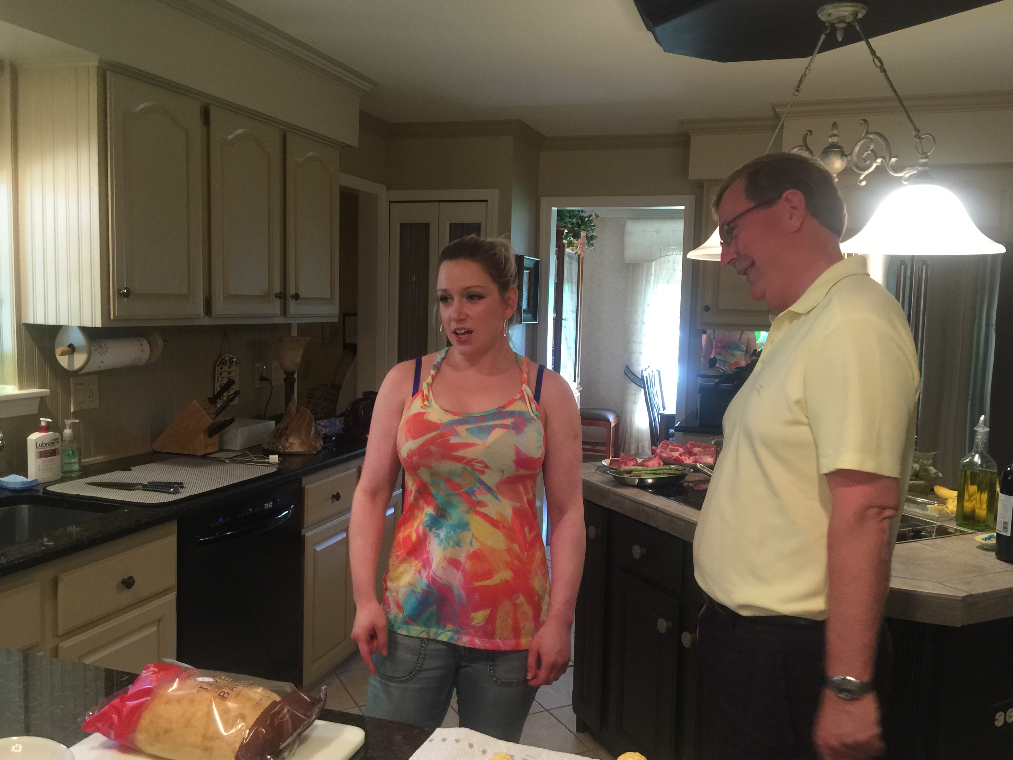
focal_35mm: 30
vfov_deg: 46.8
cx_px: 518
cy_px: 383
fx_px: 878
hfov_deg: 60.0
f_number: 2.2
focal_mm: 4.15
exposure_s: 1/15
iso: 80
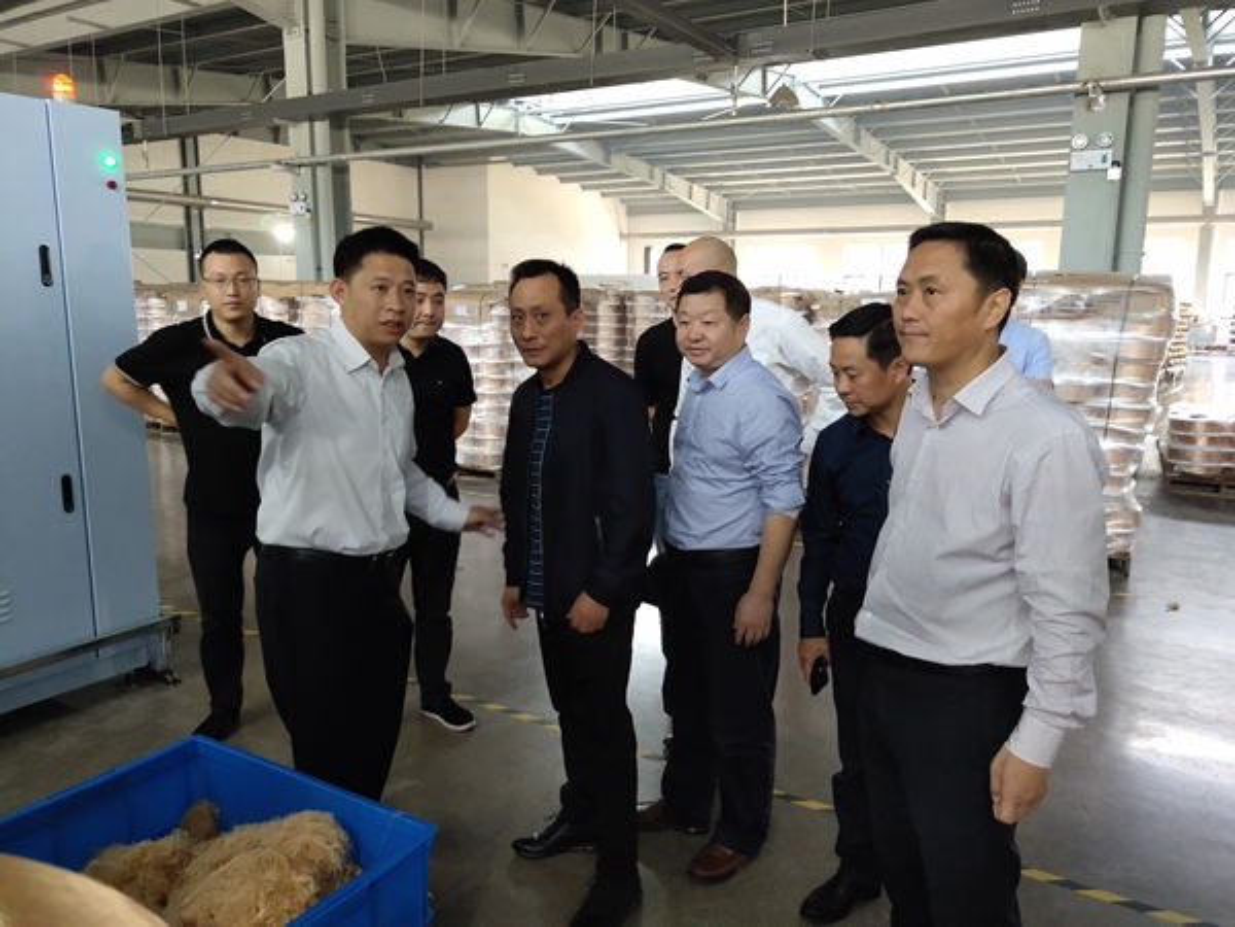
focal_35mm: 29
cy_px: 464
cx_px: 618
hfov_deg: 61.7
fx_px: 1035
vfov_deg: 48.2
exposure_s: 1/50
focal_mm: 4.27
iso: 387
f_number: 1.8
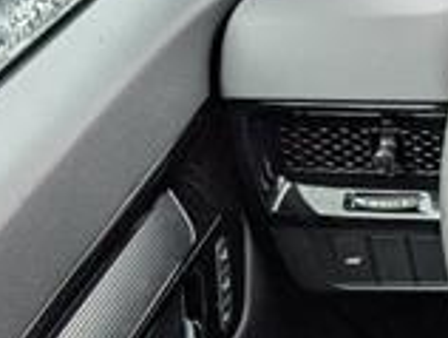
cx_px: 825
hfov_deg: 16.6
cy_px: 503
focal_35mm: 97
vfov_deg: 14.3
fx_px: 1257
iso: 469
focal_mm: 6.9
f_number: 1.68
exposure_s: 1/233
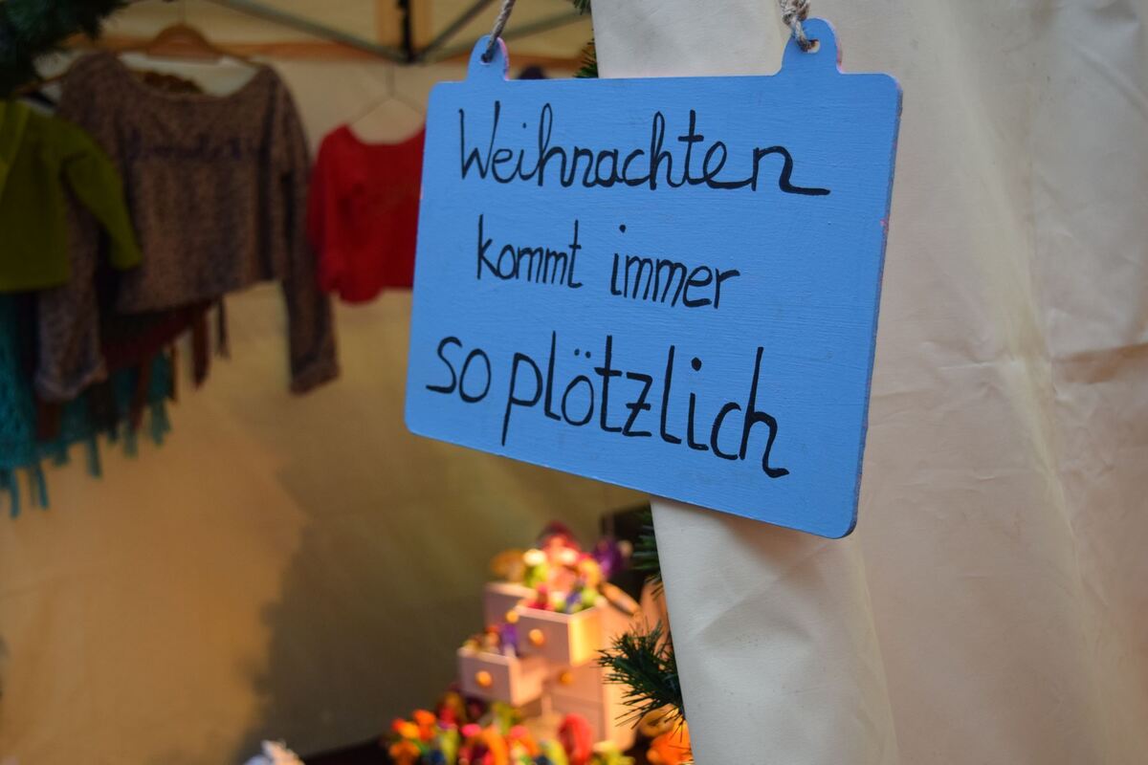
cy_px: 382
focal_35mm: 45
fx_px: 1435
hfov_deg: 43.6
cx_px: 574
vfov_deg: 29.9
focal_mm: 30
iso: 900
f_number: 4.2
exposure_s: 1/60
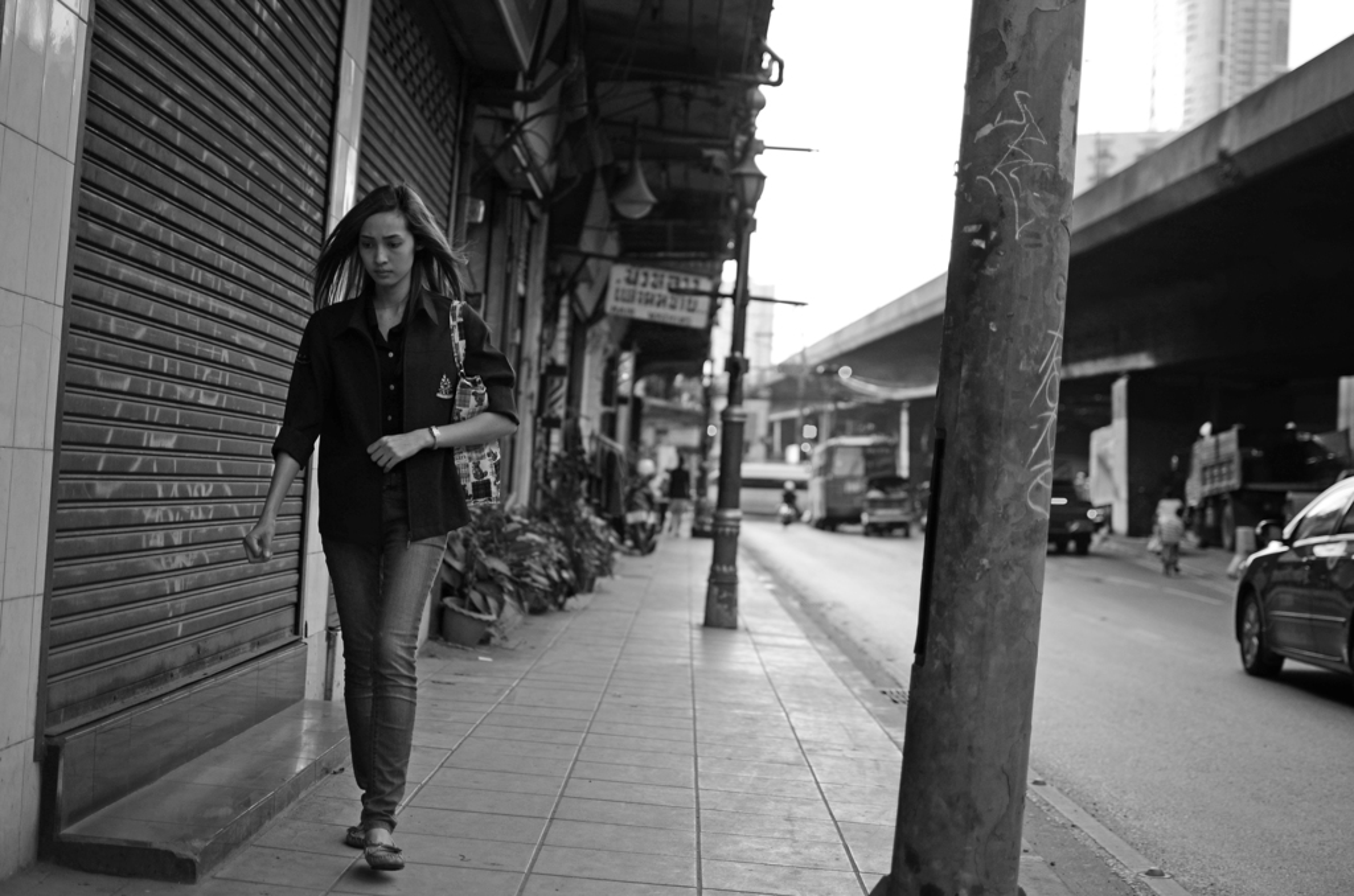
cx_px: 677
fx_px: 1970
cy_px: 448
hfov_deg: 37.9
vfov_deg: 25.6
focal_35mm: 52
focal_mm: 35
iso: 180
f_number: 1.8
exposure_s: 1/1000
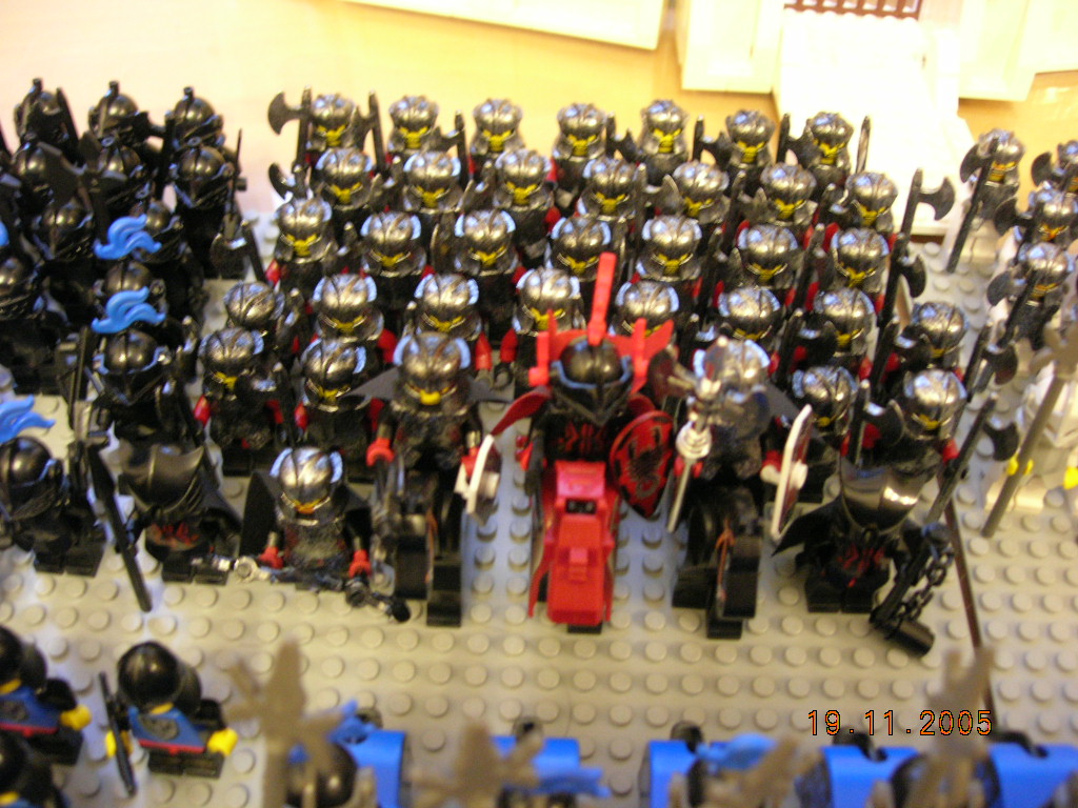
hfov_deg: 49.0
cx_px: 539
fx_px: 1183
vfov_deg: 37.7
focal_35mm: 38
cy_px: 404
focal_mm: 7.8
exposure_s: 1/4.1
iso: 200
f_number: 2.8
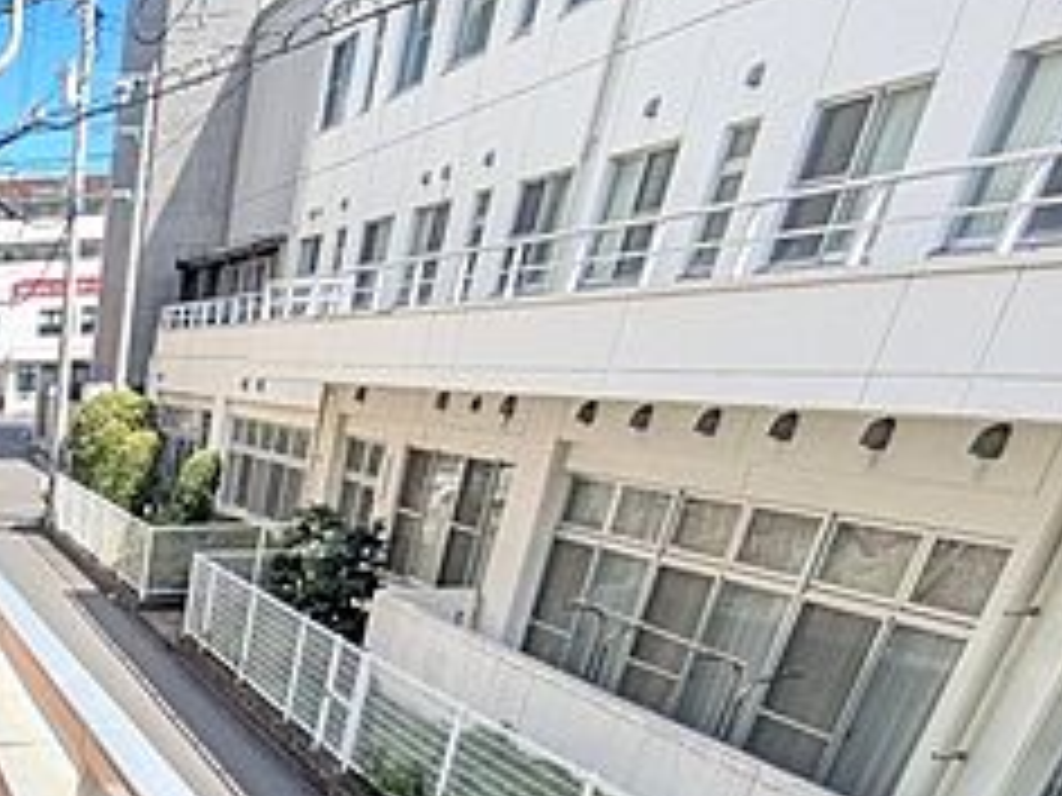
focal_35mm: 38
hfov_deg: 36.1
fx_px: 1166
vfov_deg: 30.5
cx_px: -256
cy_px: 1012
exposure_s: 1/633
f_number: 2.2
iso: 44
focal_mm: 1.83
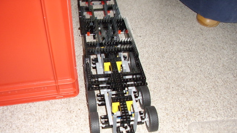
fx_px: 207
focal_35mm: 33
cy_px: 87
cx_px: 118
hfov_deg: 59.5
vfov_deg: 35.4
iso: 183
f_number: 2.9
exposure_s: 1/30
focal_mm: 5.8
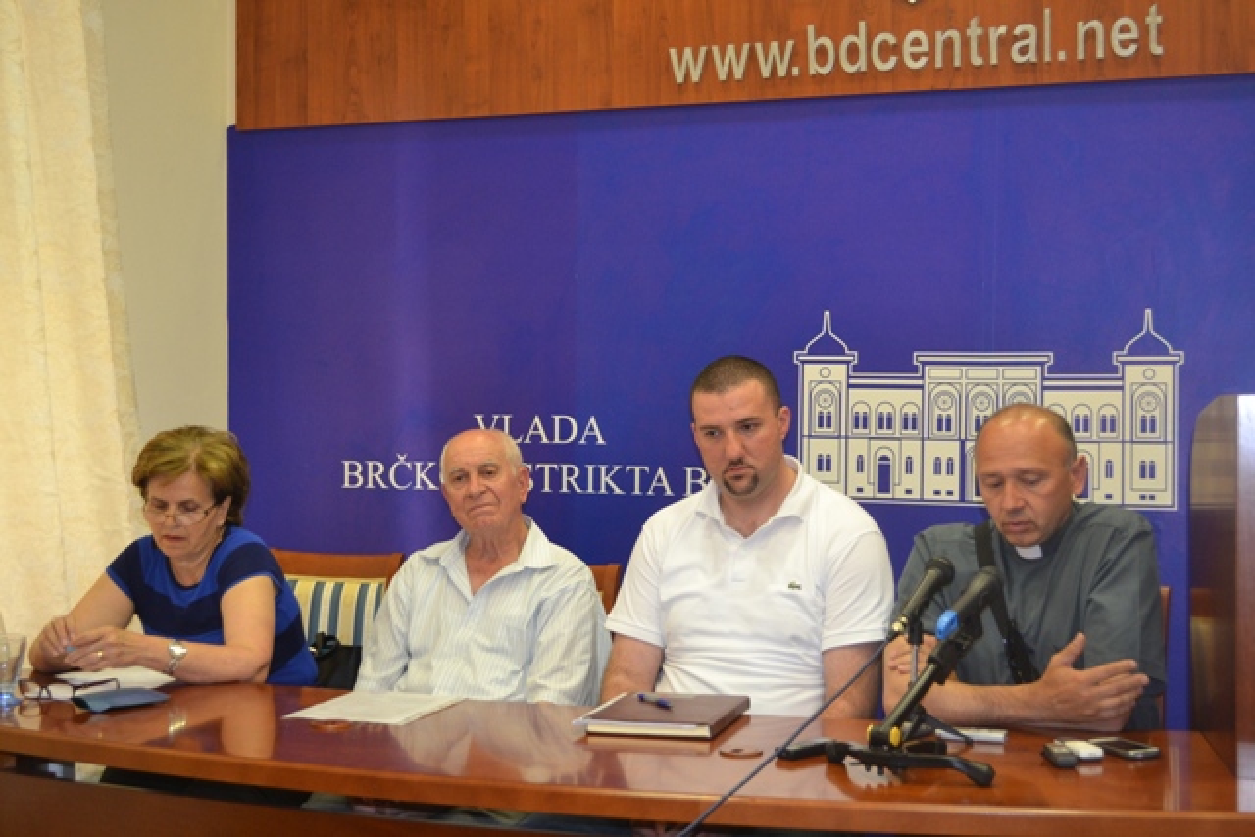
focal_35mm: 52
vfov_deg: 25.8
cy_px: 418
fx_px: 1831
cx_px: 628
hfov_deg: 37.8
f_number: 5
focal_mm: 35
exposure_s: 1/60
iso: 1000
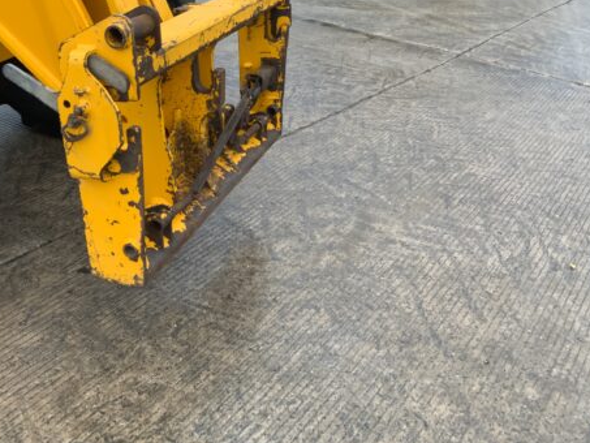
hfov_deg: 45.5
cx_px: 229
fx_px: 699
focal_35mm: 41
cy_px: 163
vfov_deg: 34.9
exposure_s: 1/122
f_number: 1.8
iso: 20
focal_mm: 3
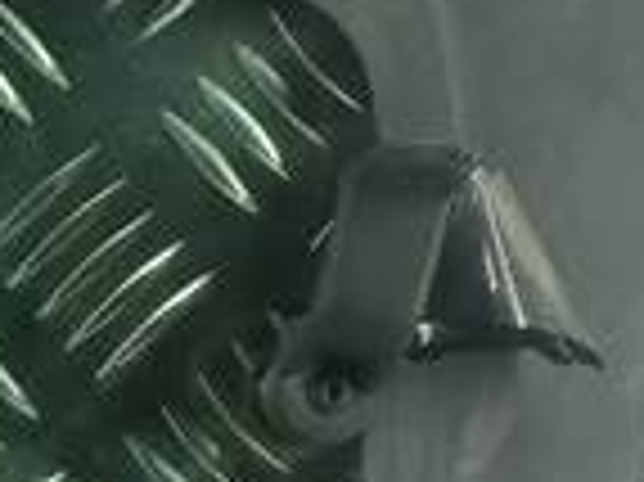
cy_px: 1194
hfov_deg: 9.5
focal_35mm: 179
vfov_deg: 7.7
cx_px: -1031
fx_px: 3327
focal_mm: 4.6
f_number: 1.8
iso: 80
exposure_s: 1/50
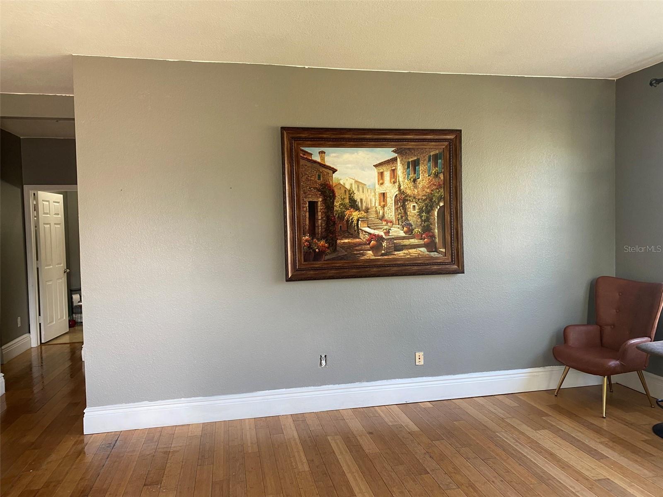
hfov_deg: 67.3
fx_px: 498
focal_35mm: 26
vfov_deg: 53.1
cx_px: 332
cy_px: 248
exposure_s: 1/60
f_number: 1.8
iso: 80
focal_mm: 4.25
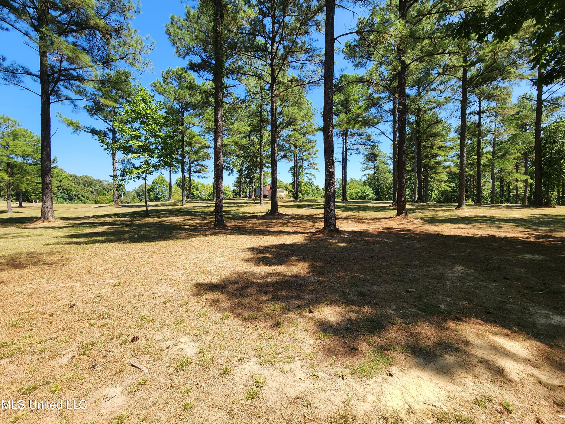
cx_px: 282
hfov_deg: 106.2
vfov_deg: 89.9
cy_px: 212
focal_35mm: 13
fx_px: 212
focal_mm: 2.2
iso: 50
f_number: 2.2
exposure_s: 1/763
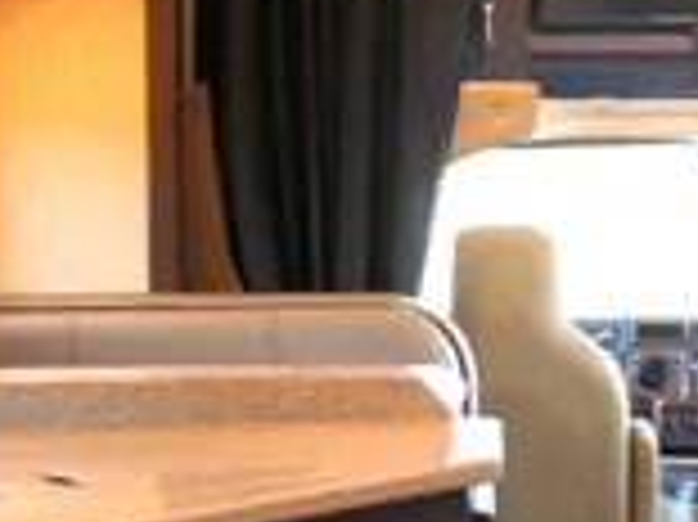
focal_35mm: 117
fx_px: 2357
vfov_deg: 12.6
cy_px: 176
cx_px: 680
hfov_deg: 16.5
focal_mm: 28
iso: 200
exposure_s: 1/60
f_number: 2.8
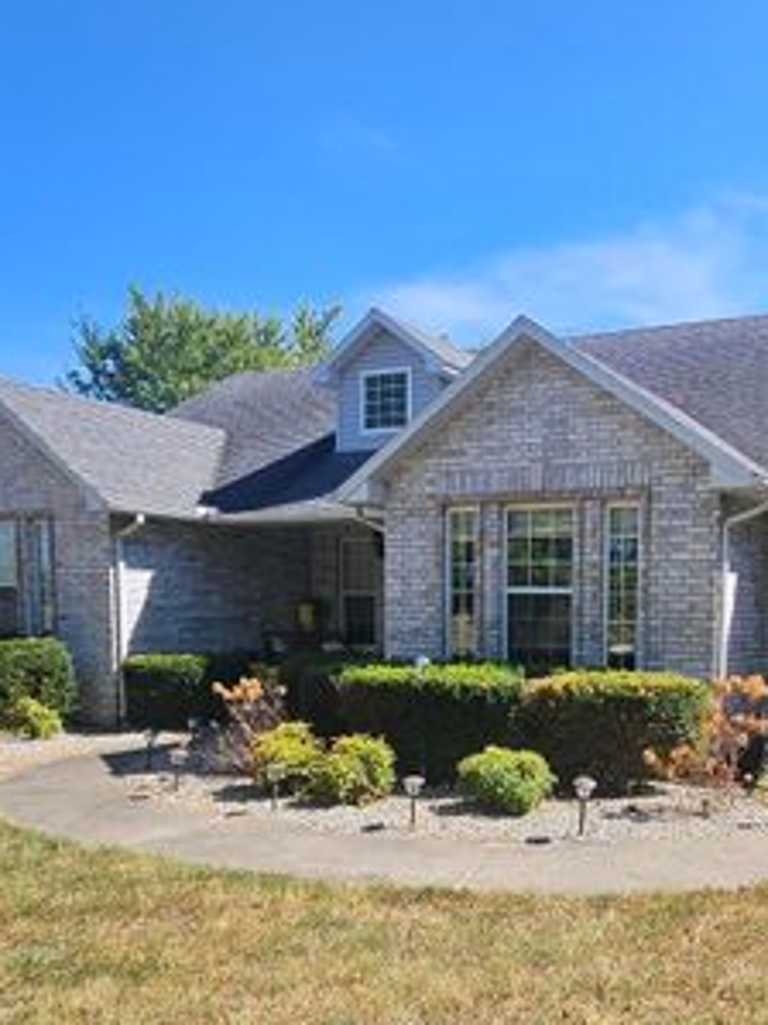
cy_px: 694
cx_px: 624
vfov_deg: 60.0
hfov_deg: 45.5
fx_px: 858
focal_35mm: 29
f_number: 2.2
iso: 32
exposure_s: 1/827
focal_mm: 1.74
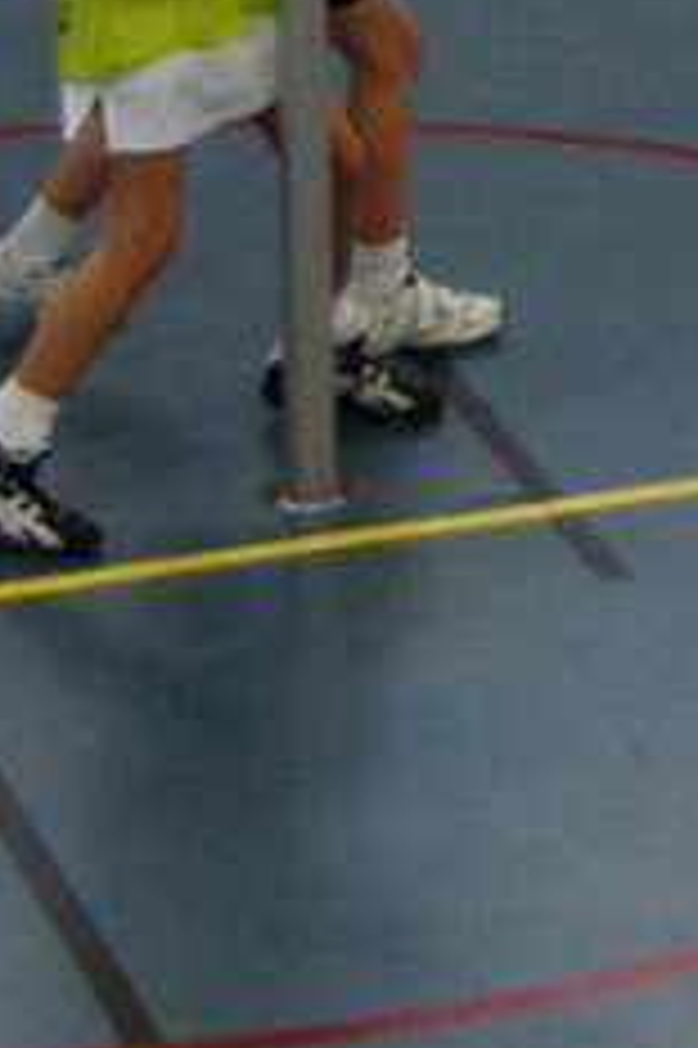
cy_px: -936
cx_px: 1207
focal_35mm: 271
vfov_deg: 7.4
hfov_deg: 5.0
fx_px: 7880
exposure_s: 1/160
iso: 800
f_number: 4.5
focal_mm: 35
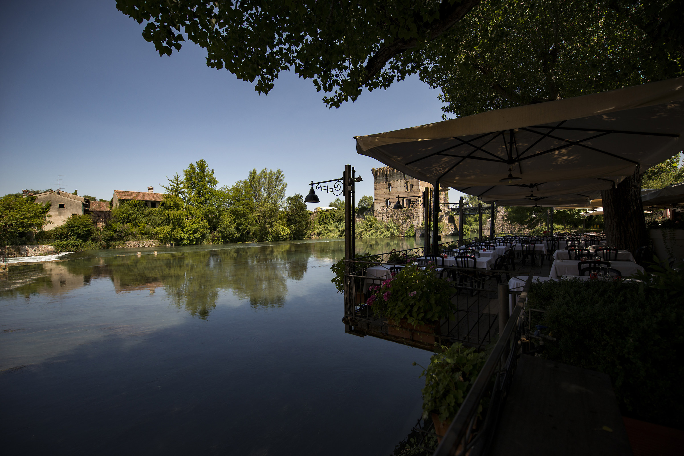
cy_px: 228
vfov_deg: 81.2
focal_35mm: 14
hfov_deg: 104.2
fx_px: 266
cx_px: 342
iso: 200
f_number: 2.8
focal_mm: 14
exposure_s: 1/6000
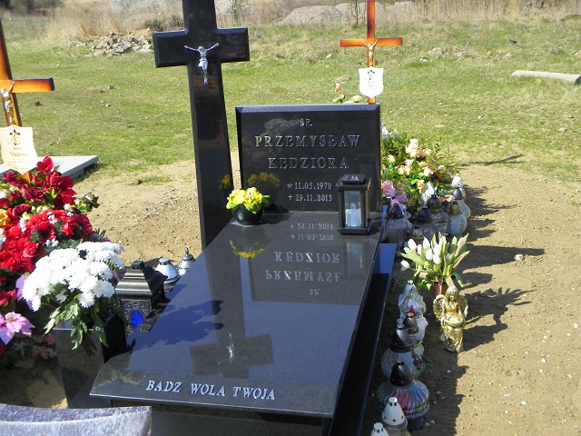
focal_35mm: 43
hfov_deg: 43.9
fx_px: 722
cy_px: 218
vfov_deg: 33.6
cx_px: 290
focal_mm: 7.6
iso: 64
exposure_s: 1/250
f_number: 4.5
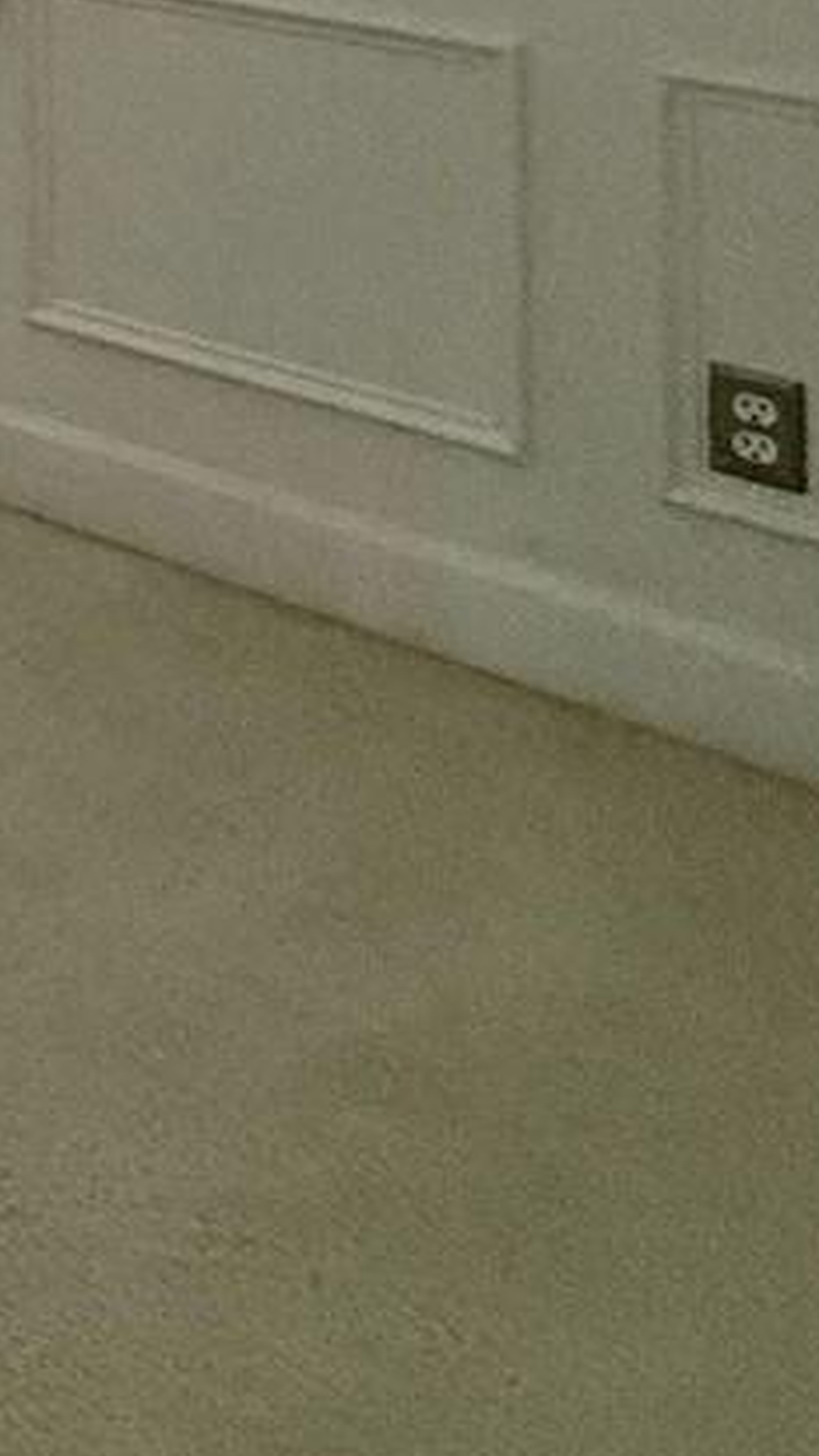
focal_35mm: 59
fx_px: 2277
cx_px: -1441
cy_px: -545
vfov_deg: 27.8
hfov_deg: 12.5
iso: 250
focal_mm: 2.22
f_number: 2.2
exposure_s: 1/99
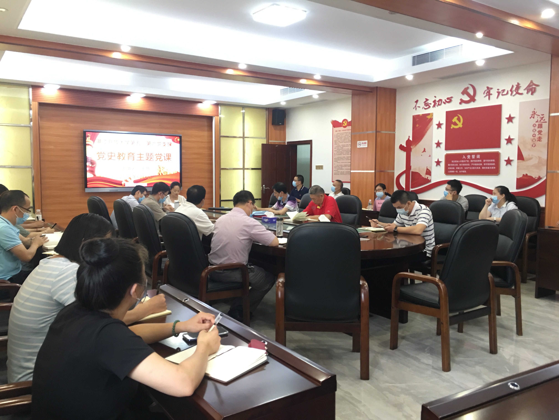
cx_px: 280
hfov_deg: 61.7
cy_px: 210
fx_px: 468
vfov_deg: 48.2
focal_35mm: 29
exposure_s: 1/17
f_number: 2.2
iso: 80
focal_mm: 4.15
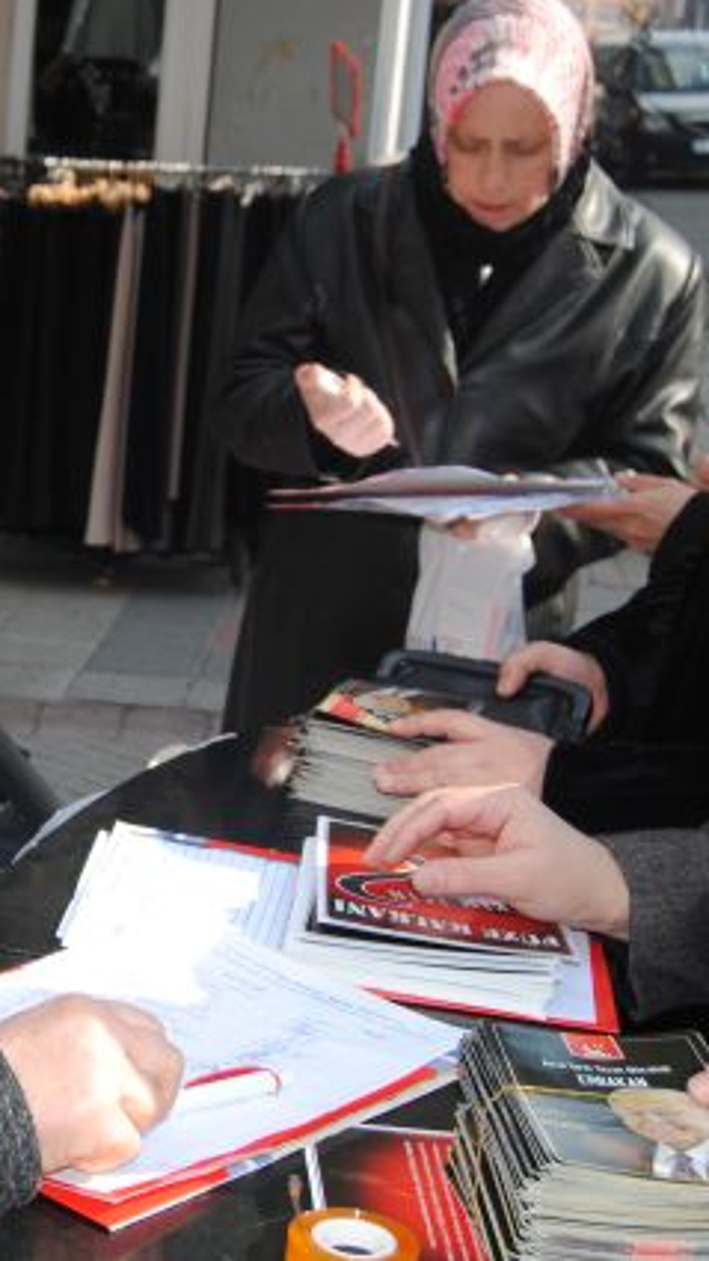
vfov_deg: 29.7
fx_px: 2373
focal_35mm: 71
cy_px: 629
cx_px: -98
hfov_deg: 16.4
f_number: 6.3
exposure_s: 1/200
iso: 100
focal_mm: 30
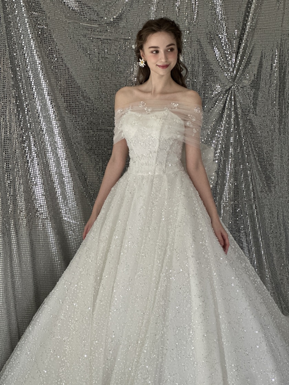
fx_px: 857
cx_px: 144
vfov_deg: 25.3
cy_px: 192
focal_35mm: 77
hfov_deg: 19.1
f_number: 2.8
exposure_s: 1/19
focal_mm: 9
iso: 400
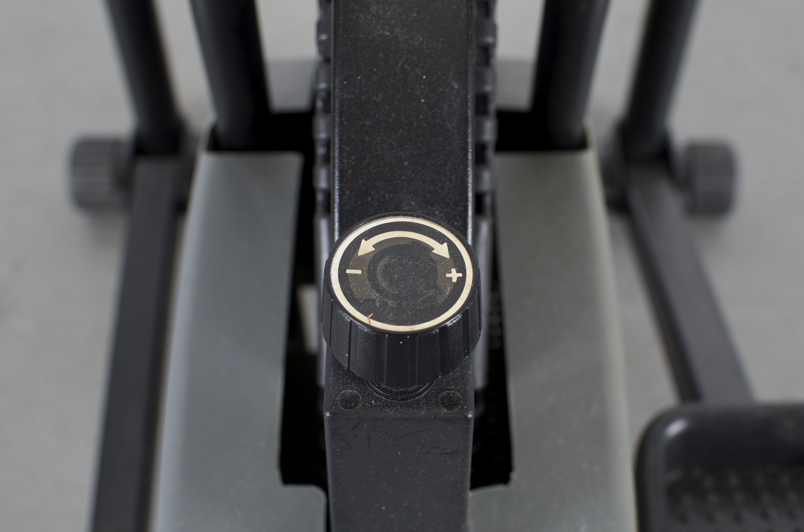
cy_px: 266
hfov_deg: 37.9
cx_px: 402
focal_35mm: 52
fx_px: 1170
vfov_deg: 25.6
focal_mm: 35
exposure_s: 1/100
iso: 100
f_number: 5.6
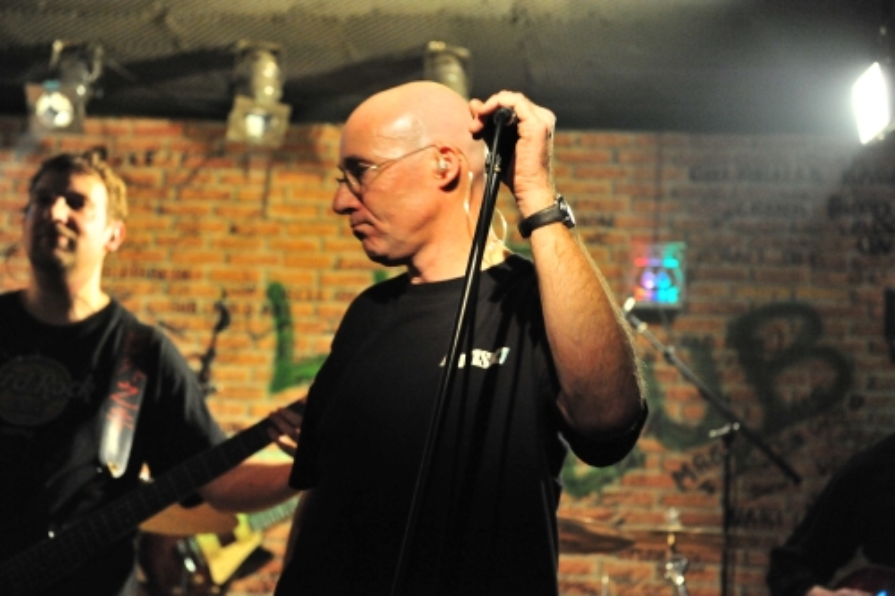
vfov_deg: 19.4
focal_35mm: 70
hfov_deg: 28.9
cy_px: 298
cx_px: 448
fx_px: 1740
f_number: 4.5
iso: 6400
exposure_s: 1/125
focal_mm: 70
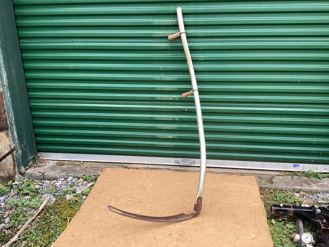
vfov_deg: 45.4
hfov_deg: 58.3
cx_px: 164
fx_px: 295
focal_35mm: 31
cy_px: 124
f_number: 2.4
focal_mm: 3.3
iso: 25
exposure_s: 1/208
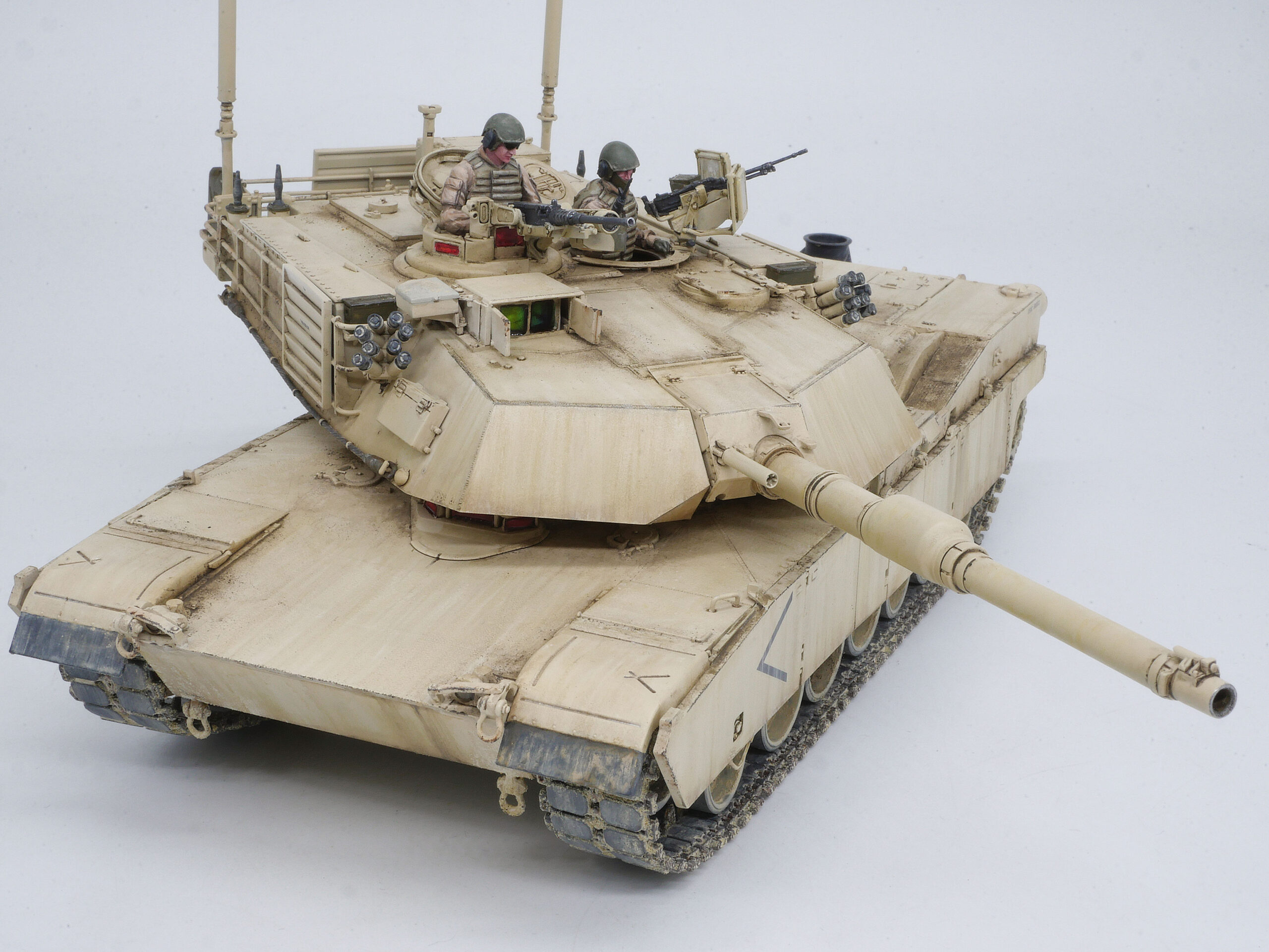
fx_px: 2200
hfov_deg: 32.2
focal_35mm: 60
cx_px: 634
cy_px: 476
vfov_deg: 24.4
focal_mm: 30
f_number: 22
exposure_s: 1/4
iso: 200
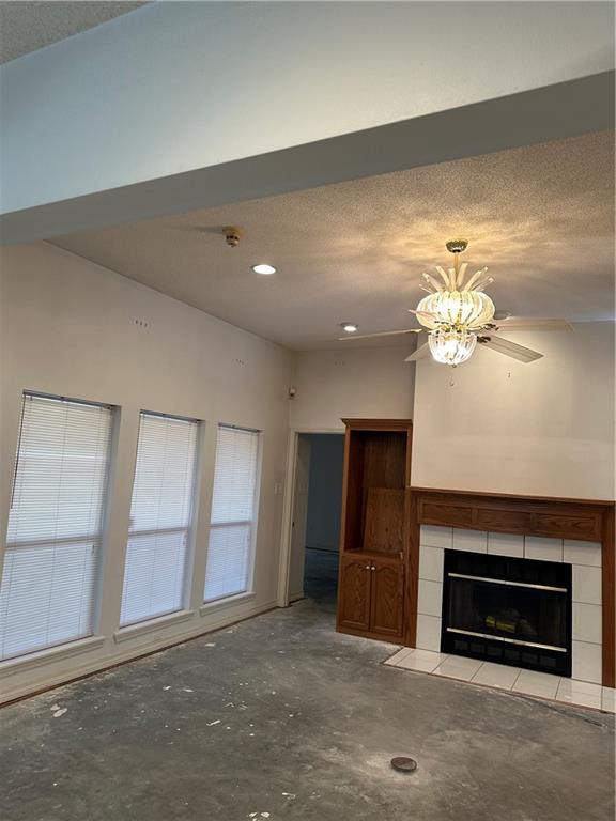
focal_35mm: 24
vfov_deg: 71.6
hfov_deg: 56.8
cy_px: 410
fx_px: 569
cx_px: 308
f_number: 1.78
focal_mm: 6.86
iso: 200
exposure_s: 1/120
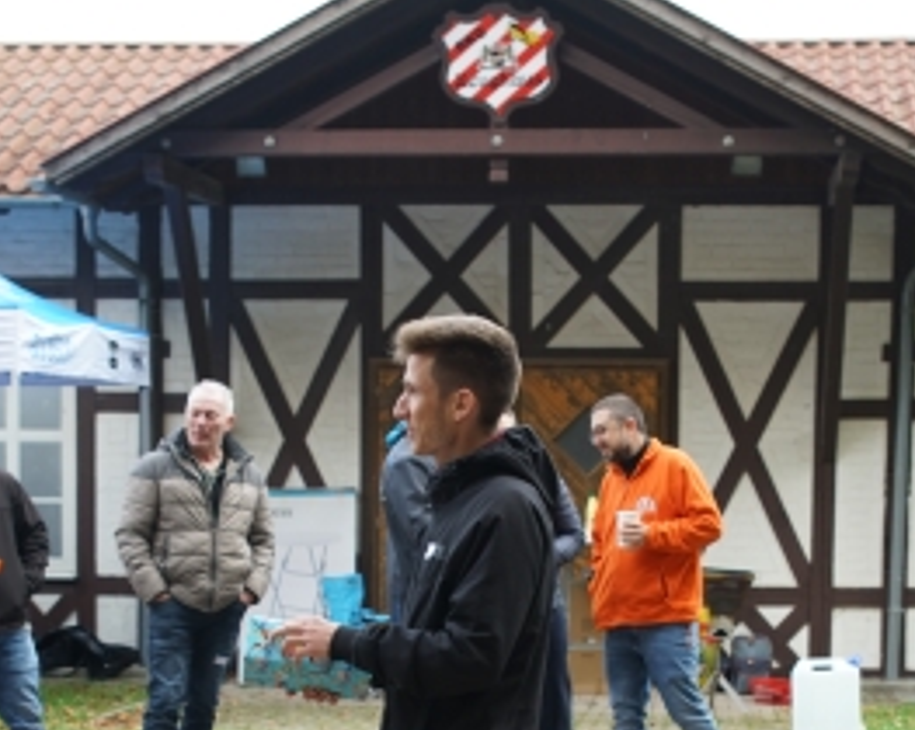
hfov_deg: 25.4
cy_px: 695
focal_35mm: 75
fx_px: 2030
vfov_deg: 19.9
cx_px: 498
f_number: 4
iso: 400
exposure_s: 1/200
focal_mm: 30
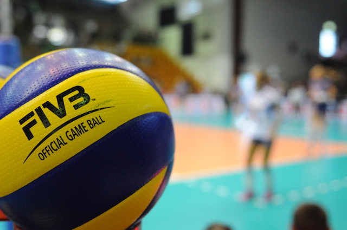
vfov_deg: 31.8
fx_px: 404
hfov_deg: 46.5
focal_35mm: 42
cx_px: 174
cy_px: 115
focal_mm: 28
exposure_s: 1/400
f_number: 2.8
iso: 3200
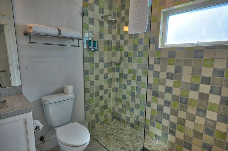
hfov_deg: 85.5
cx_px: 114
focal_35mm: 20
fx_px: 123
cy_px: 76
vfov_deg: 63.1
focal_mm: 13
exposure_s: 1/25
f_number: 10
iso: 400
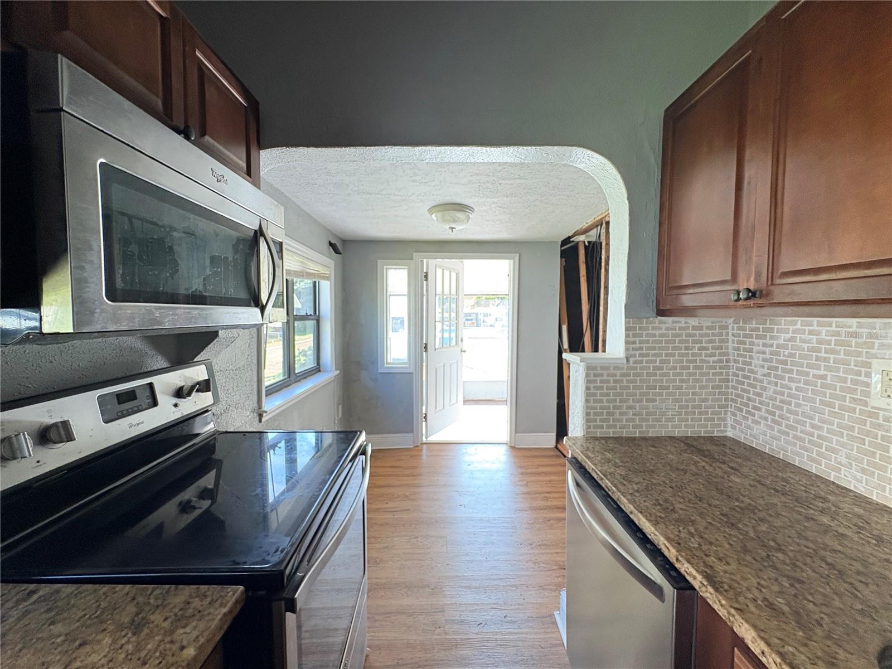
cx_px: 446
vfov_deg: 85.7
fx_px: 361
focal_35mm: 14
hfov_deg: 102.1
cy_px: 334
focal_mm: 2.22
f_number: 2.2
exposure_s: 1/60
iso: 250
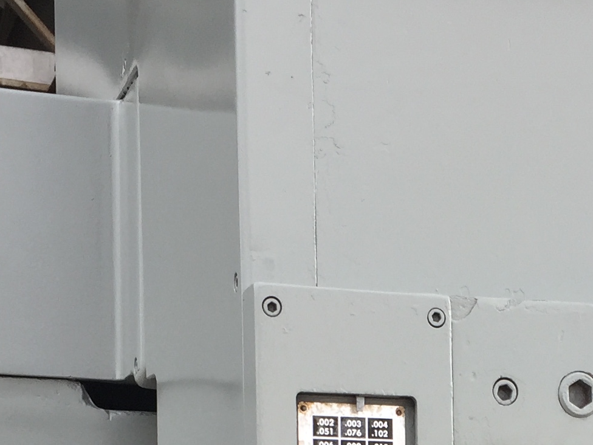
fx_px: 1662
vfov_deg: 14.5
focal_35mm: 97
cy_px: 615
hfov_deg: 20.0
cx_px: 481
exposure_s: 1/208
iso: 32
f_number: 2.2
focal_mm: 4.15
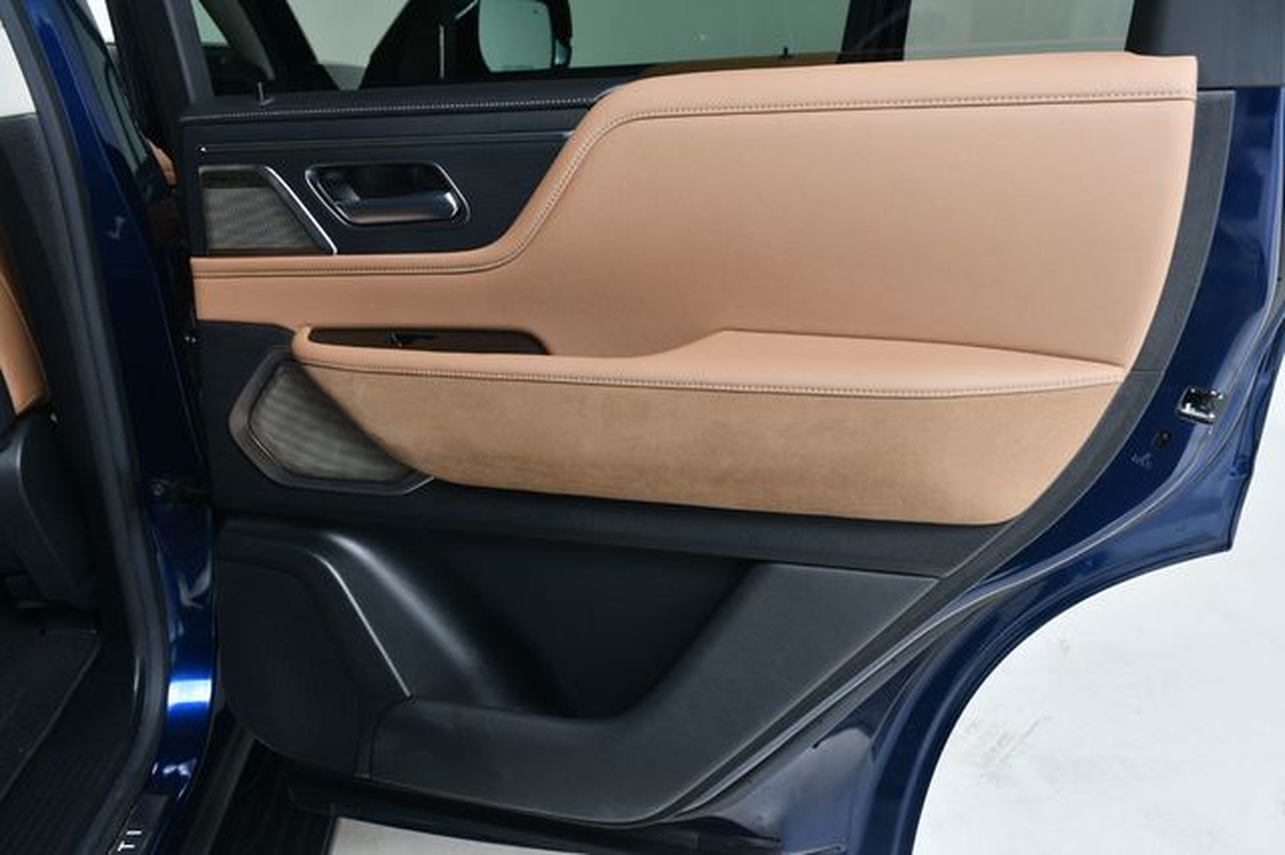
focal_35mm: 27
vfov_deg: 47.9
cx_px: 642
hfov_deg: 67.4
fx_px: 963
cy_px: 428
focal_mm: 18
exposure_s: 1/160
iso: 100
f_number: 7.1
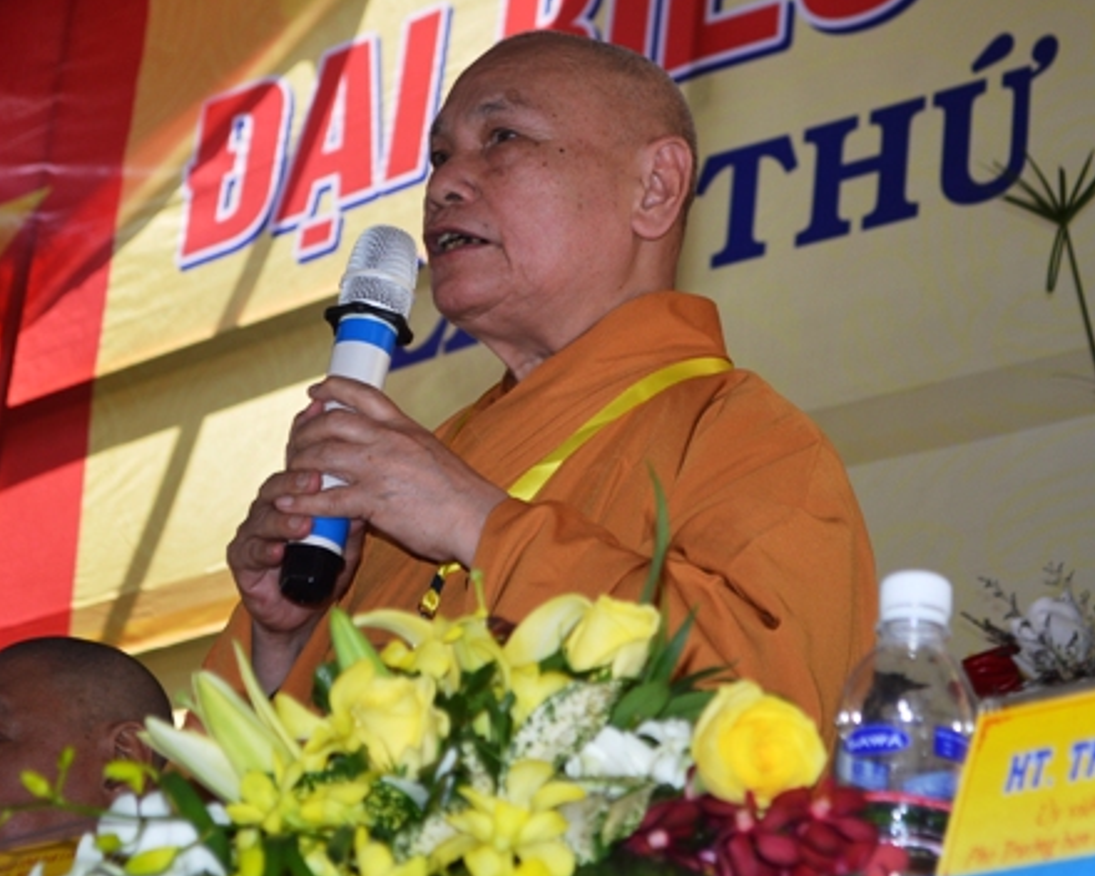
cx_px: 605
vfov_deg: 13.7
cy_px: 376
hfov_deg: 17.0
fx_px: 3652
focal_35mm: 113
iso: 250
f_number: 5.6
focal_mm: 55
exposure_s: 1/125
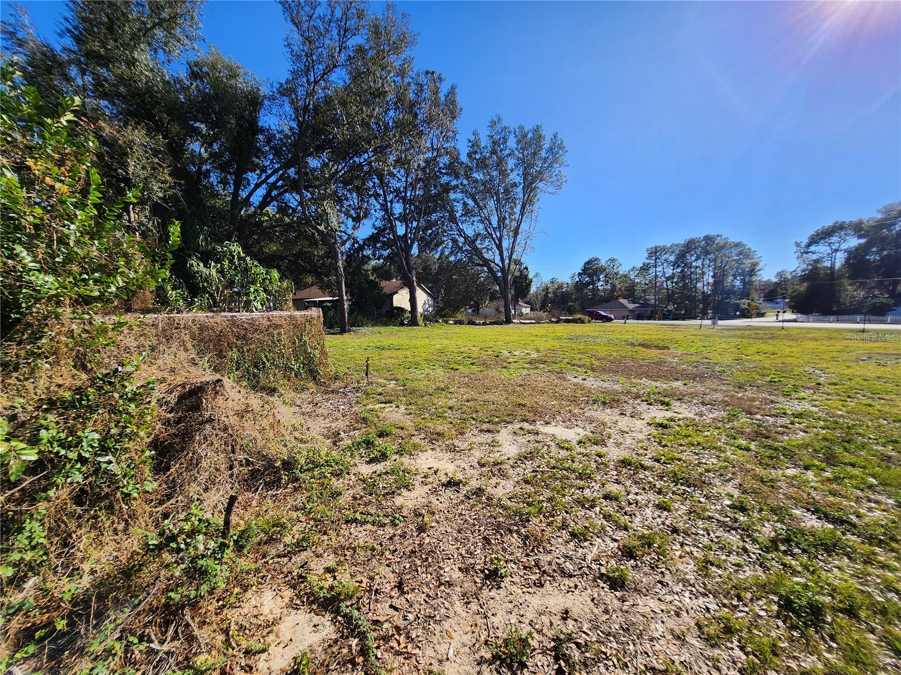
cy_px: 338
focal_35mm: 13
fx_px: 338
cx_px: 450
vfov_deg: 89.9
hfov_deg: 106.2
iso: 32
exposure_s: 1/924
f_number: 2.2
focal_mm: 1.7
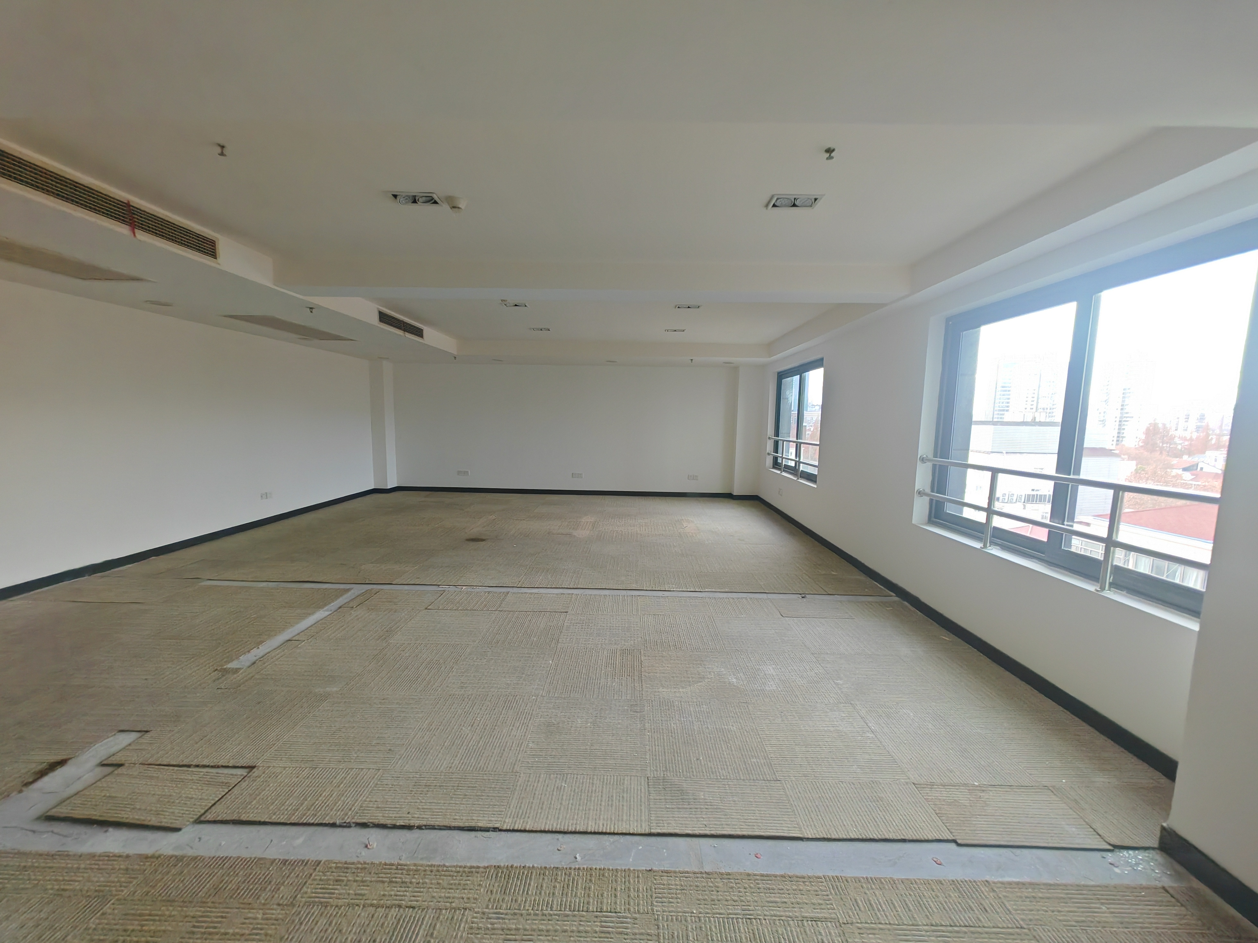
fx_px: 472
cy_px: 472
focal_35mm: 13
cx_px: 629
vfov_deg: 89.9
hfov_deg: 106.2
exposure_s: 1/50
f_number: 2
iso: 200
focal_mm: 1.82
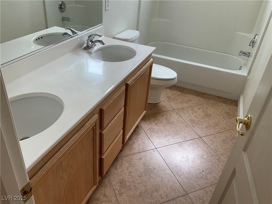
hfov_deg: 61.7
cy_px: 102
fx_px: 228
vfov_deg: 48.2
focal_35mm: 29
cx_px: 136
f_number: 1.8
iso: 50
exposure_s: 1/122
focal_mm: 3
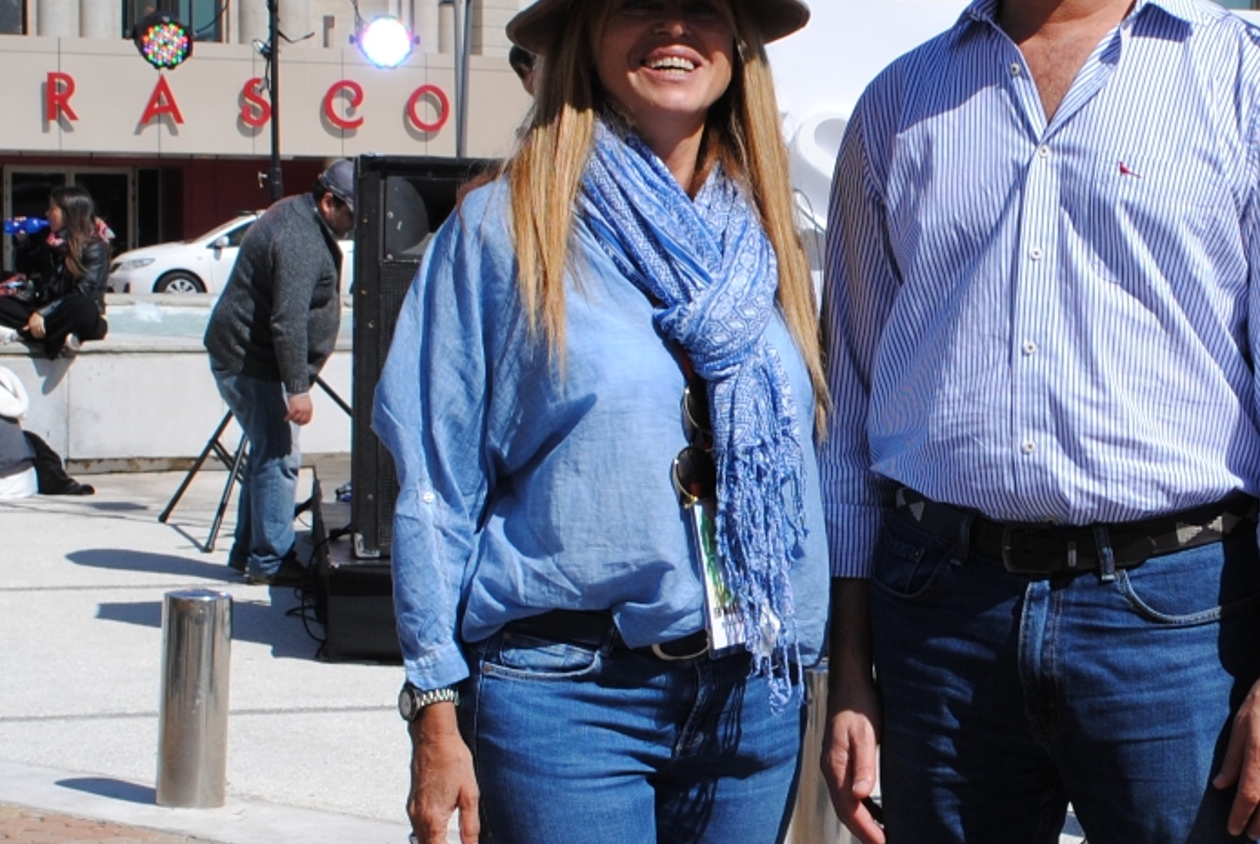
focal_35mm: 96
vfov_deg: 14.2
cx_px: 1158
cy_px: 520
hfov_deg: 20.7
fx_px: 3378
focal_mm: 23
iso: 100
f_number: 9
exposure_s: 1/320
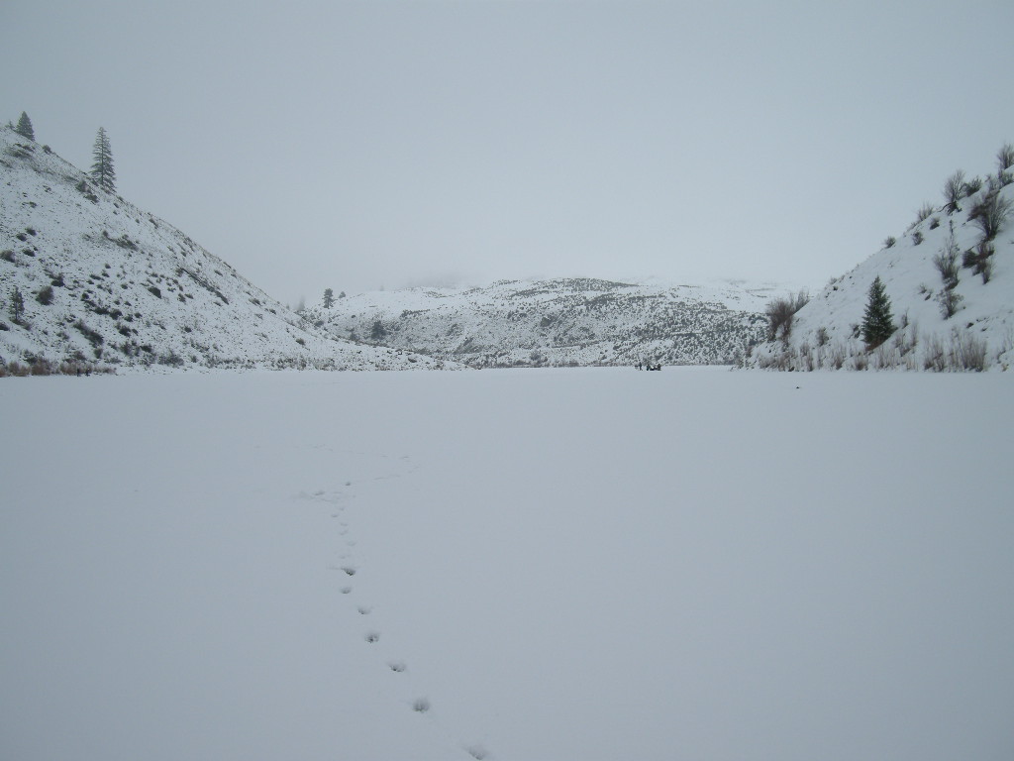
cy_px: 380
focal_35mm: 37
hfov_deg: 50.1
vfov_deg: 38.7
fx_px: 1084
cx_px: 507
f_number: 8
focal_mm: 7.9
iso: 64
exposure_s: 1/128
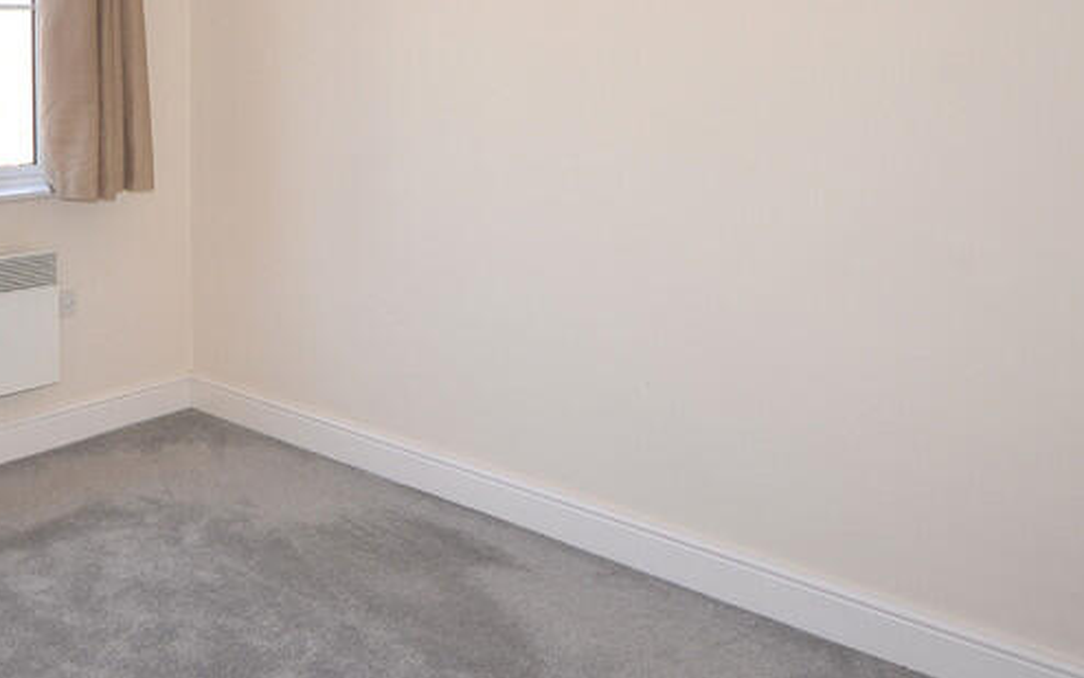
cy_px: 113
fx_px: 1123
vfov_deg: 32.5
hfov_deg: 49.9
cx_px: 298
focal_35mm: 38
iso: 100
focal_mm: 12
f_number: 4.5
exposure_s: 1/80
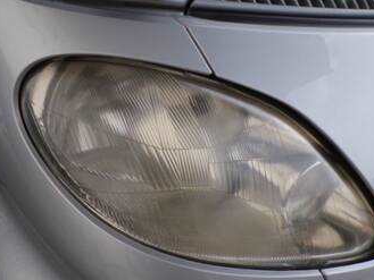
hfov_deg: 52.6
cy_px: 167
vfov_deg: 40.6
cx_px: 189
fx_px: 378
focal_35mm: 35
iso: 100
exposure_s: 1/60
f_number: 7.7
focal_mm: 4.3
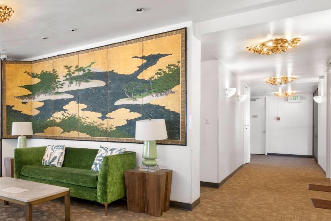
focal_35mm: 29
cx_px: 49
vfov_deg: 44.9
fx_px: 267
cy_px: 121
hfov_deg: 57.0
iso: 320
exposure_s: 4
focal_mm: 16
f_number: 16
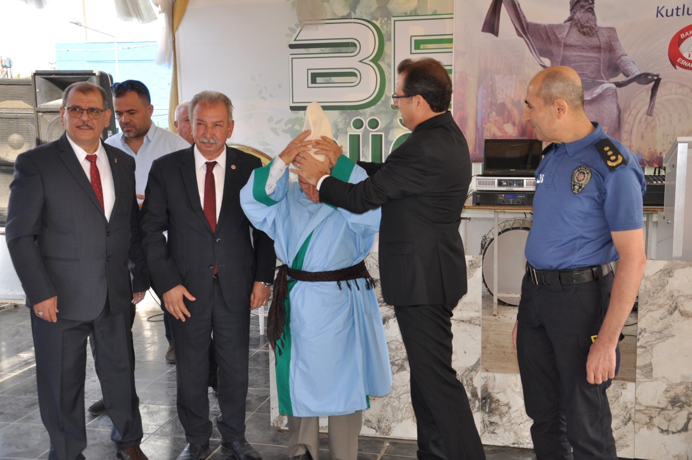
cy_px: 230
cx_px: 346
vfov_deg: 31.8
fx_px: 806
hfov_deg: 46.4
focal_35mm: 42
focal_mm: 28
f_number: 4.2
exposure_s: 1/200
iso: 200
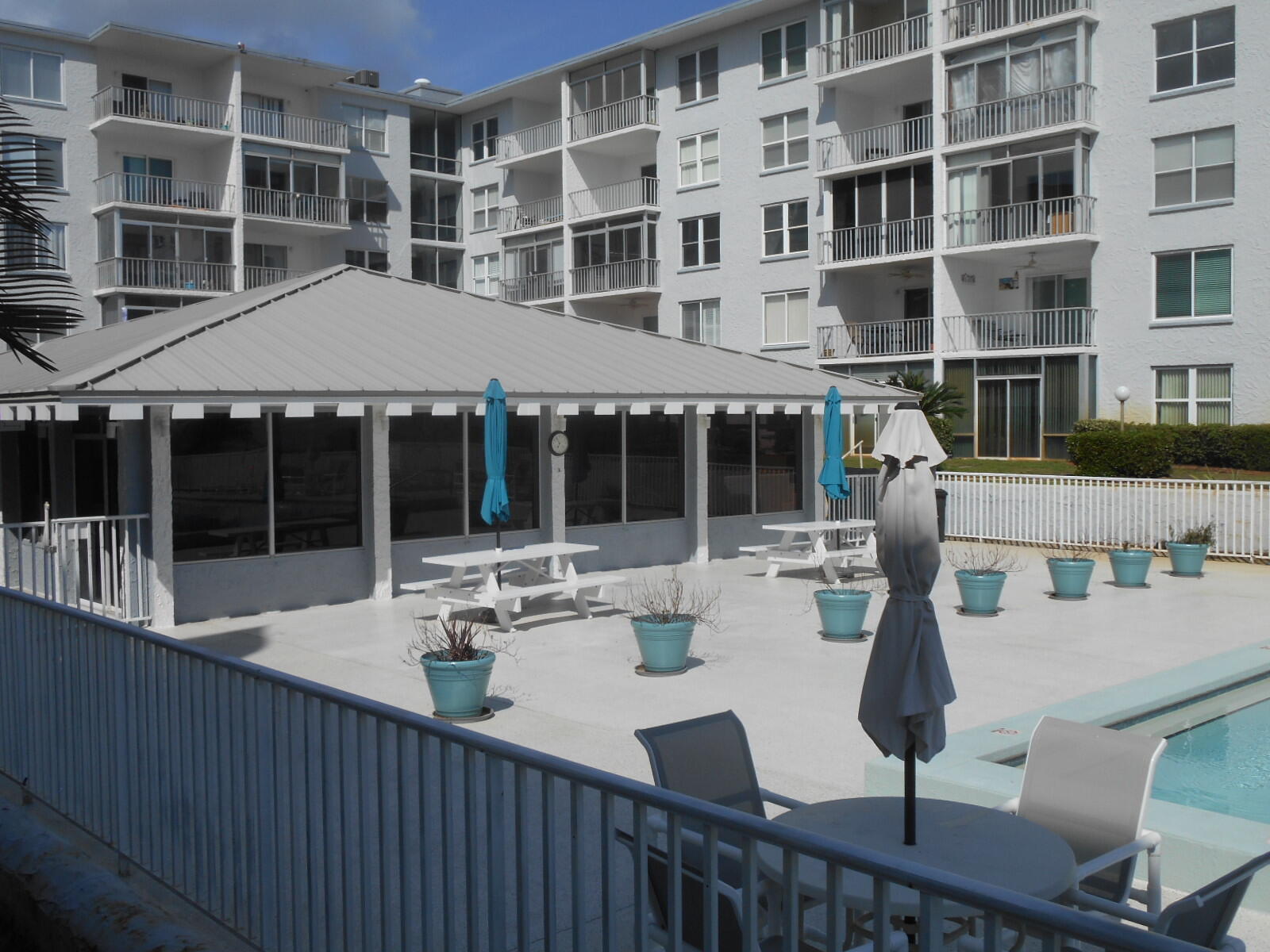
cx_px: 635
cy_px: 476
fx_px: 1284
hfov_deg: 52.6
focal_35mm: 35
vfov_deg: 40.7
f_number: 3.7
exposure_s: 1/1600
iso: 80
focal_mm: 6.3
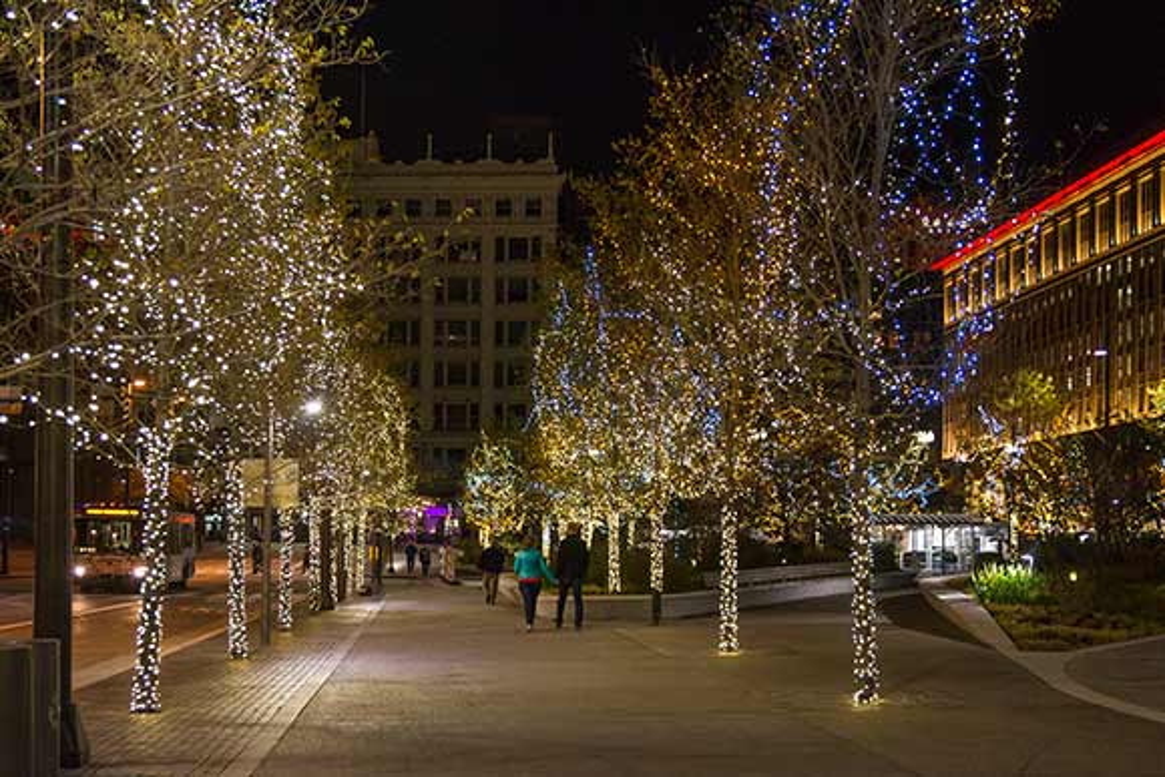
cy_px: 388
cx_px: 582
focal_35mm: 42
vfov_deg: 31.9
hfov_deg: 46.4
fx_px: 1359
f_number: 3.3
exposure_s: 1/125
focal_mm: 42
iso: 1250
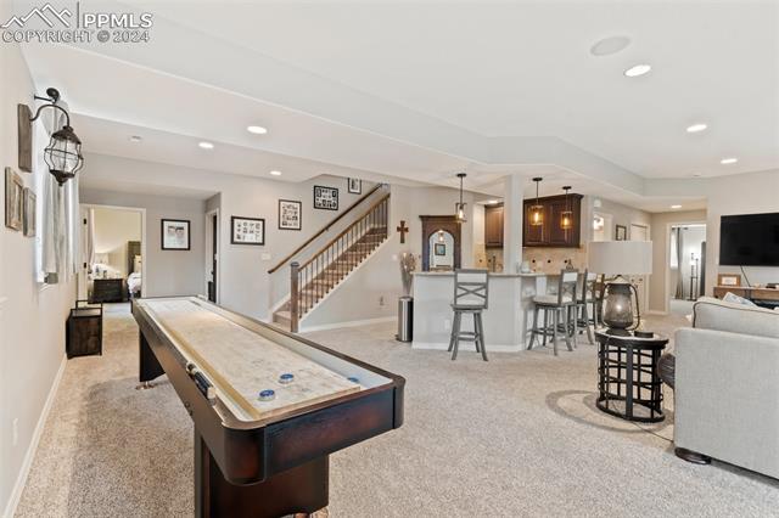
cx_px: 390
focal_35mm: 16
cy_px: 259
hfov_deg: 96.8
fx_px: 346
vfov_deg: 73.7
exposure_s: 2
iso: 200
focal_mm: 16
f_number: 7.1
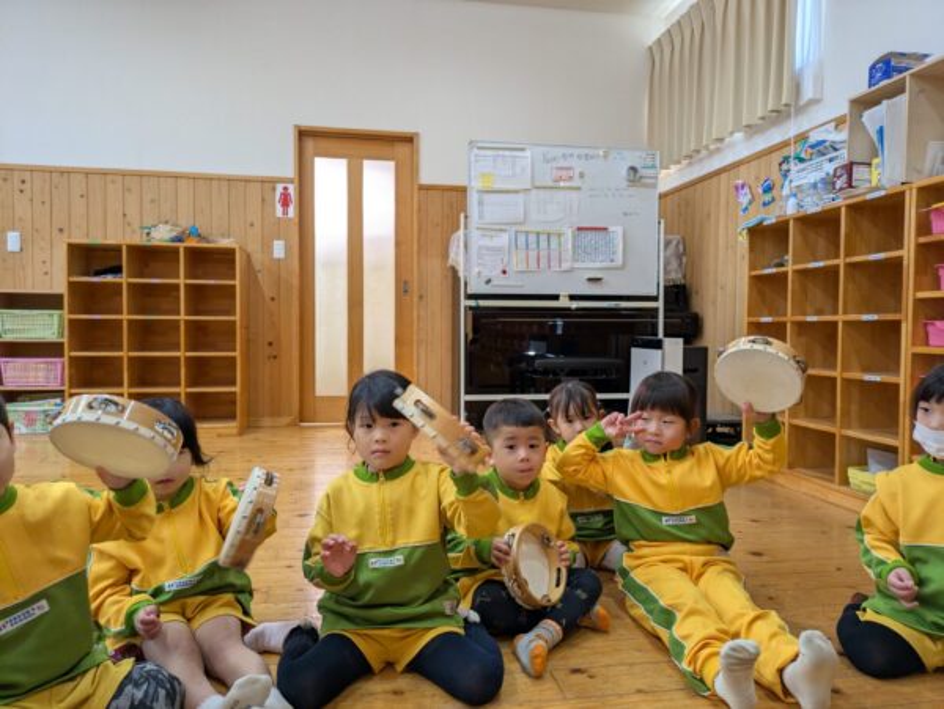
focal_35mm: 25
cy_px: 354
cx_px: 472
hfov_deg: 69.3
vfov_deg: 54.9
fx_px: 682
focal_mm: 5.43
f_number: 1.89
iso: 190
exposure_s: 1/120
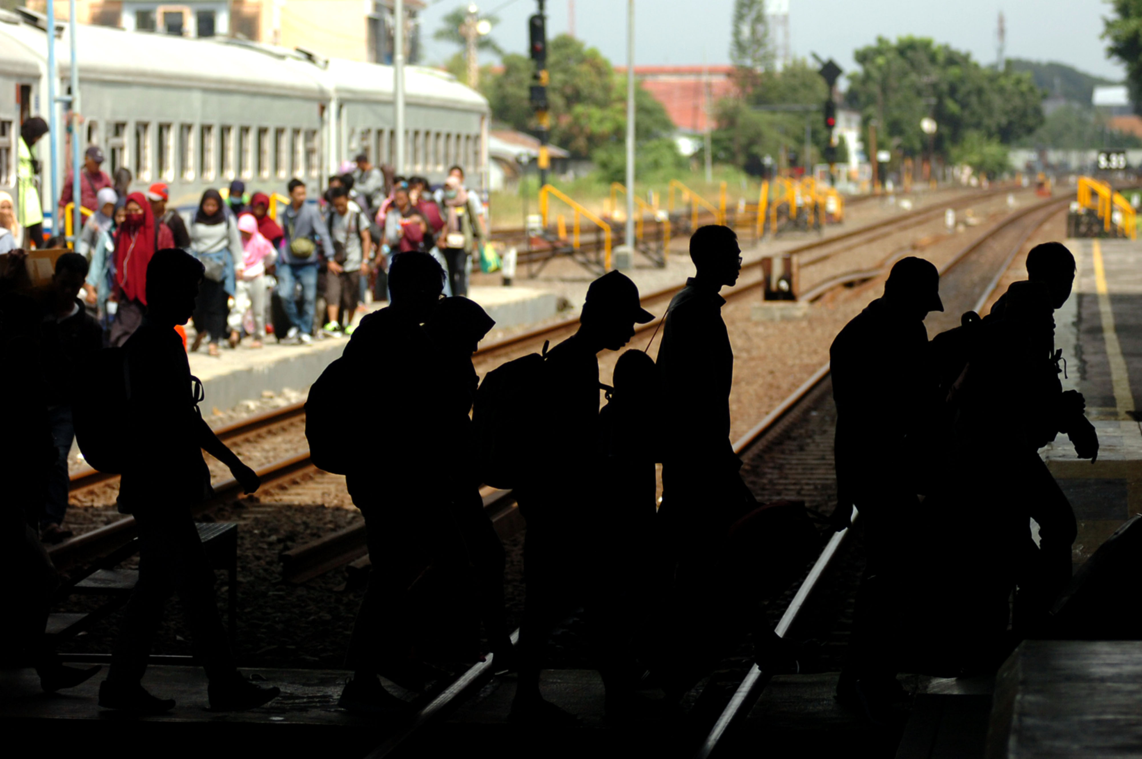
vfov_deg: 8.2
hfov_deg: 12.2
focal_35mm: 168
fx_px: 5325
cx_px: 571
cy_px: 380
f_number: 2.8
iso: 500
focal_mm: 112
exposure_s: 1/5000
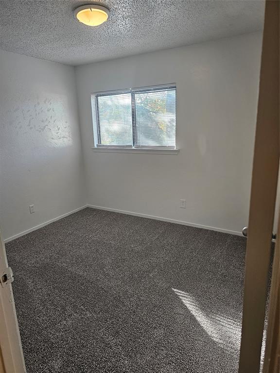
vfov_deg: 73.9
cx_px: 140
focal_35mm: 23
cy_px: 186
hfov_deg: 58.9
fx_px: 248
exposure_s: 1/120
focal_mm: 6.3
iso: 160
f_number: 1.7
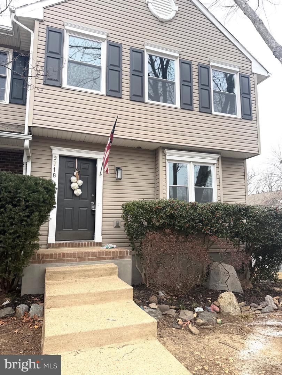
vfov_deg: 71.6
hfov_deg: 56.8
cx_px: 141
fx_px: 261
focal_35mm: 24
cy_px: 188
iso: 80
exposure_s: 1/467
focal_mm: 6.76
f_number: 1.78
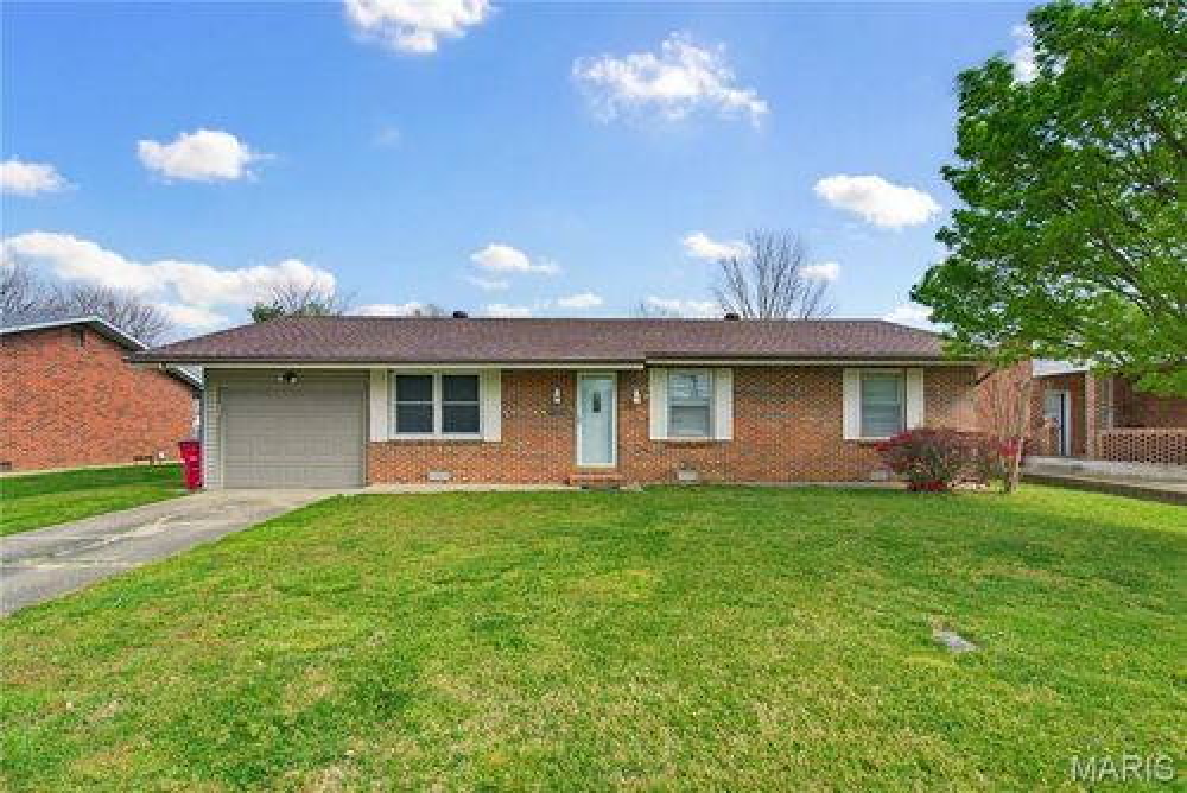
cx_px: 594
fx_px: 528
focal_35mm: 16
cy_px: 396
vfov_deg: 73.8
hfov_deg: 96.7
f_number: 6.3
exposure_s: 1/250
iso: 250
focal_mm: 16
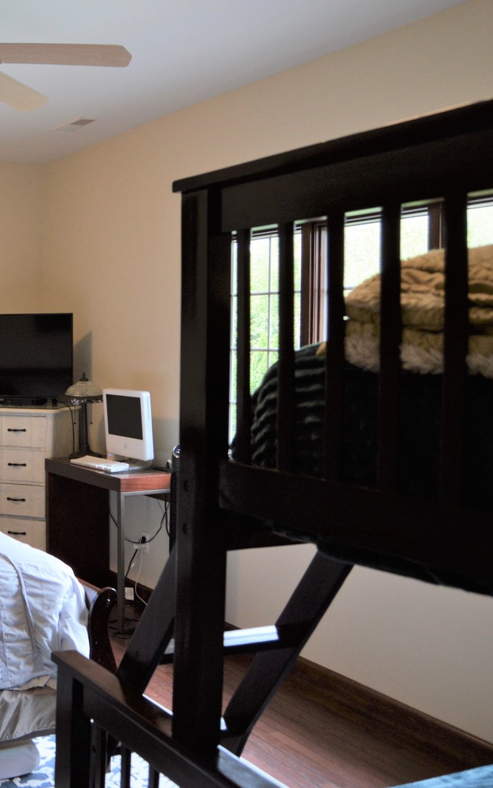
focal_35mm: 42
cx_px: -76
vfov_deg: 47.2
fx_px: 902
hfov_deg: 27.4
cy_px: 394
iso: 400
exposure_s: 1/100
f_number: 5
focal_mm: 18
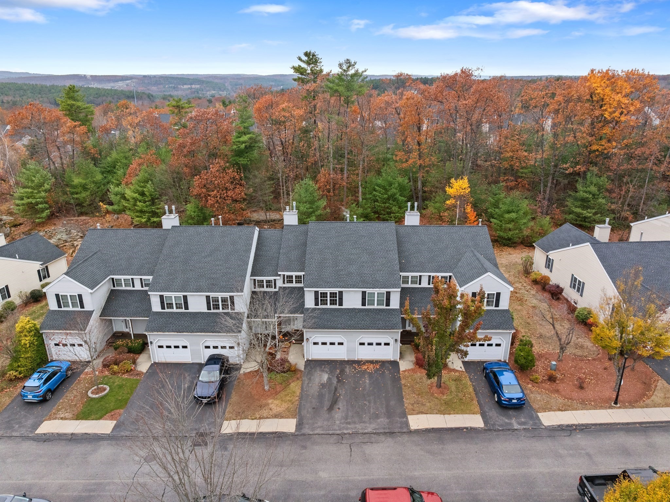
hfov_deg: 71.6
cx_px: 335
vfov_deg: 56.8
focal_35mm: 24
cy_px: 251
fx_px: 464
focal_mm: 12.29
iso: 400
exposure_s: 1/80
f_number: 5
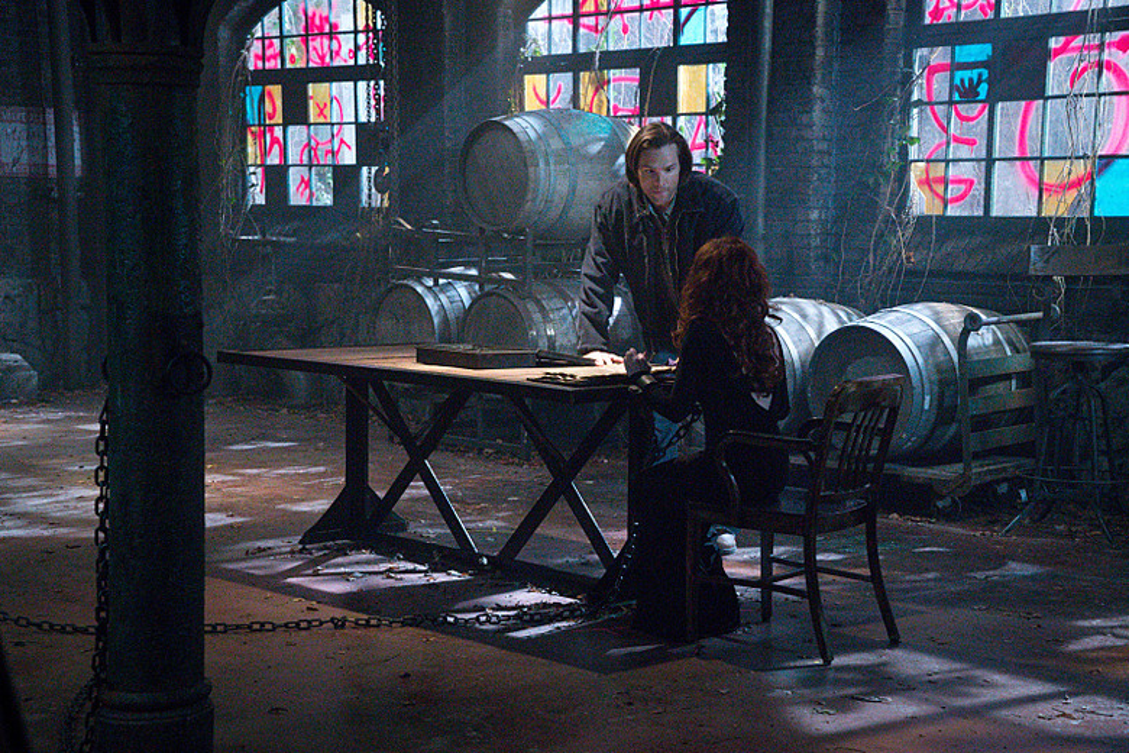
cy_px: 376
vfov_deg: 19.5
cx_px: 564
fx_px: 2195
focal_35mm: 70
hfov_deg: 28.8
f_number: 7.1
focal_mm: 70
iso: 12800
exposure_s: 1/100
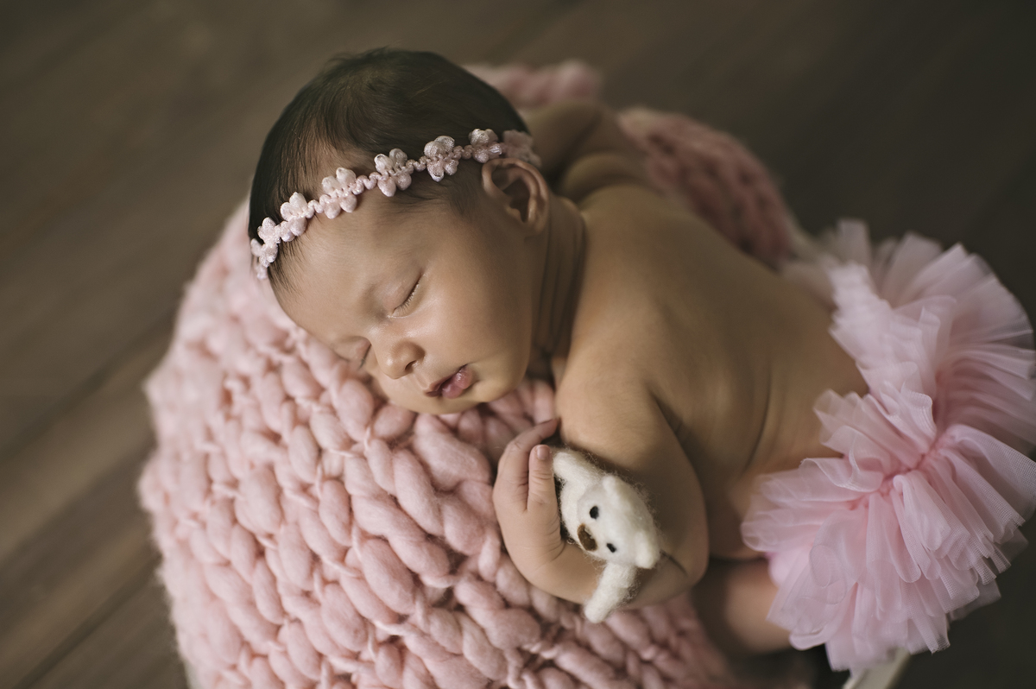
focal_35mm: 35
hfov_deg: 54.5
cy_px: 344
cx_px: 518
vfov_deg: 37.8
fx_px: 1006
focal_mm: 35
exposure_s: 1/125
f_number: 2.2
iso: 320
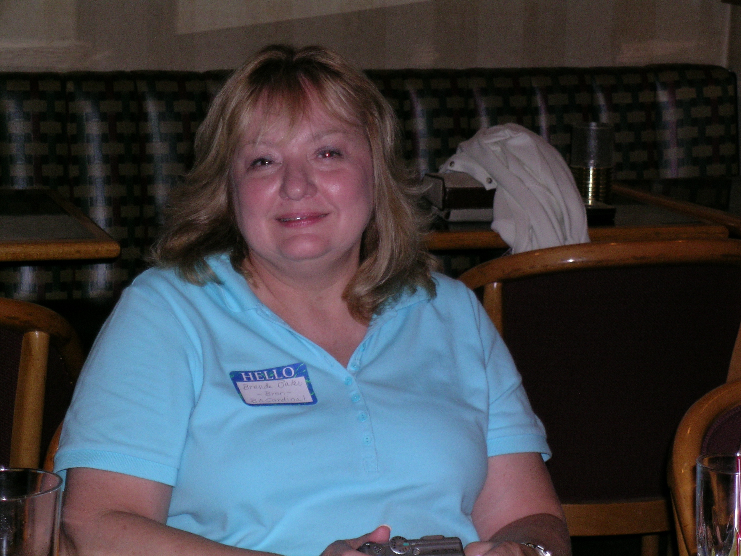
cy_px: 278
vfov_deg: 12.8
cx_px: 370
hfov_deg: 17.0
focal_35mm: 116
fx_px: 2483
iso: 122
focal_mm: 24
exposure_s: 1/121
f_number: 4.6
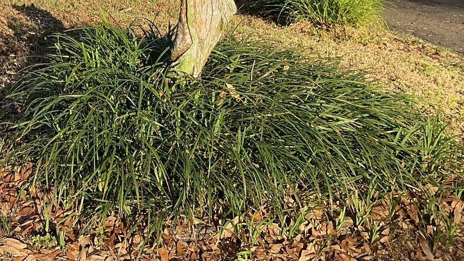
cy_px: -56
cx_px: 34
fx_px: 837
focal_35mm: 68
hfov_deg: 29.5
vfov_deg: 16.9
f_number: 1.8
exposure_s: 1/1221
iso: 25
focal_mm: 3
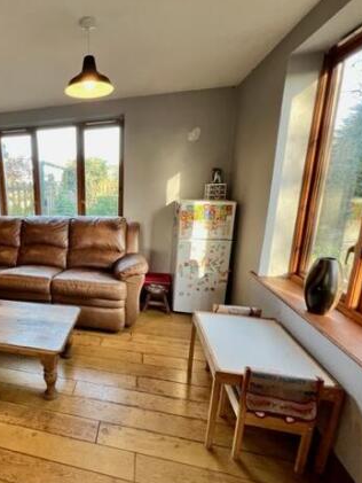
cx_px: 67
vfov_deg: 87.7
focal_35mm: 18
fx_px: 251
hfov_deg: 64.6
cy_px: 247
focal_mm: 1.57
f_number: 1.8
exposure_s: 1/100
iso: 160
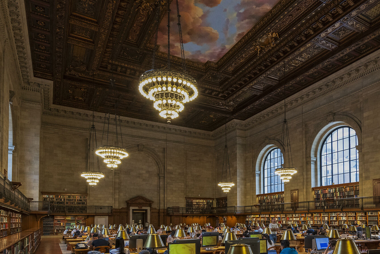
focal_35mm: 25
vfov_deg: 51.2
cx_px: 247
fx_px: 264
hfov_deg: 69.9
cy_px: 137
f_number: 5.6
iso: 1250
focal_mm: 14
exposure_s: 1/80
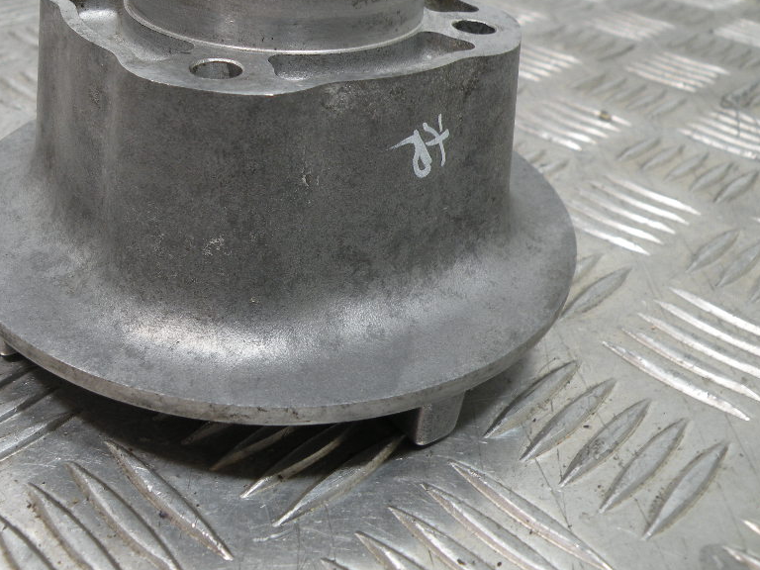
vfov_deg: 39.3
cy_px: 207
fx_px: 790
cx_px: 265
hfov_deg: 50.6
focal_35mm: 36
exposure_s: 1/63.4
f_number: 2.8
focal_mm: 4.7
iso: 64
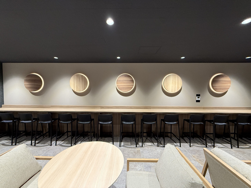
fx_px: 102
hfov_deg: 102.1
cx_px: 126
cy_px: 94
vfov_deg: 85.7
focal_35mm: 14
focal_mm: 2.22
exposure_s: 1/50
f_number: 2.2
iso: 400
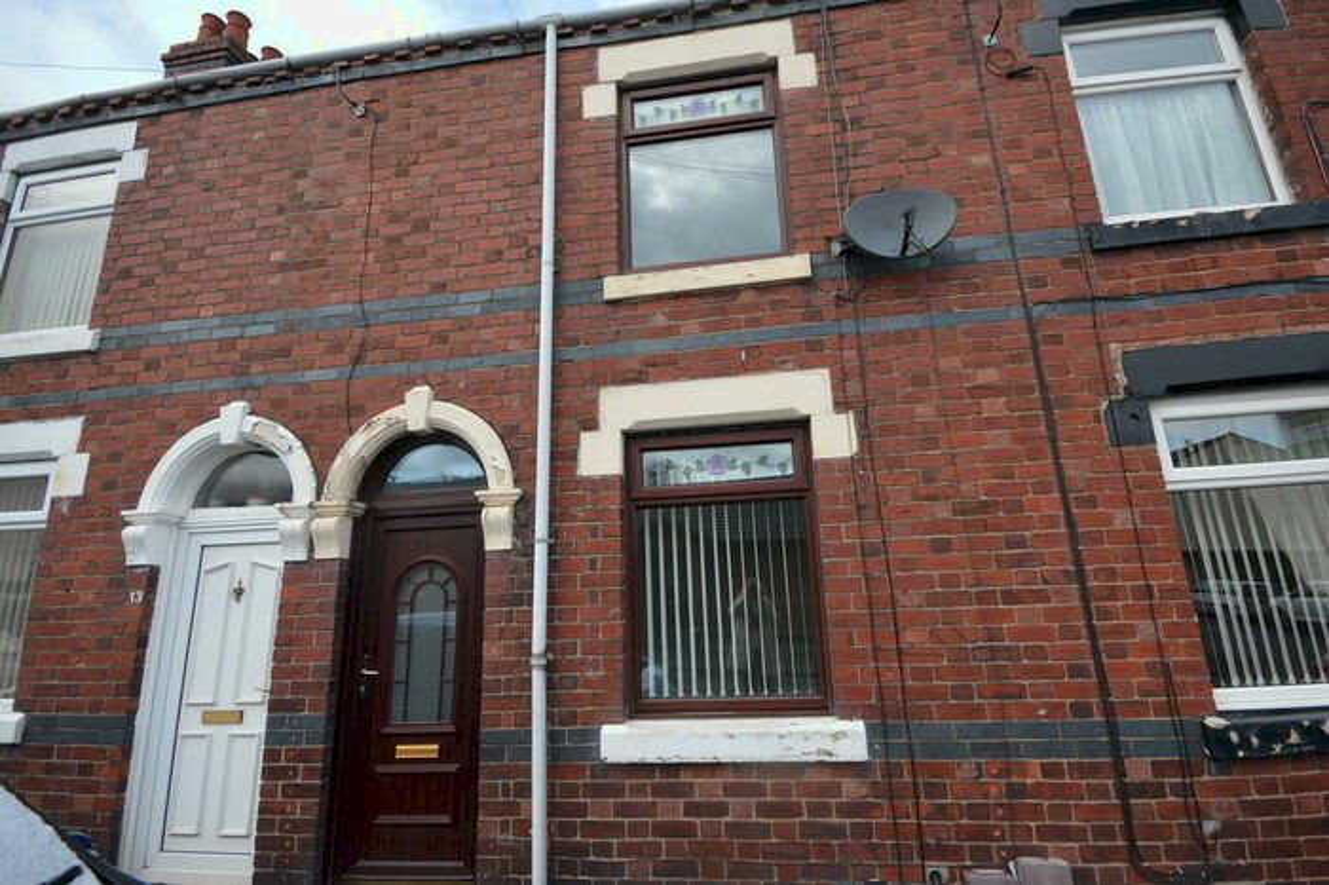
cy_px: 442
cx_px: 664
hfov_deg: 100.4
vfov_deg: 77.3
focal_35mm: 15
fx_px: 553
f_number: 6.3
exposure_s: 1/160
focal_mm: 10
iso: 100
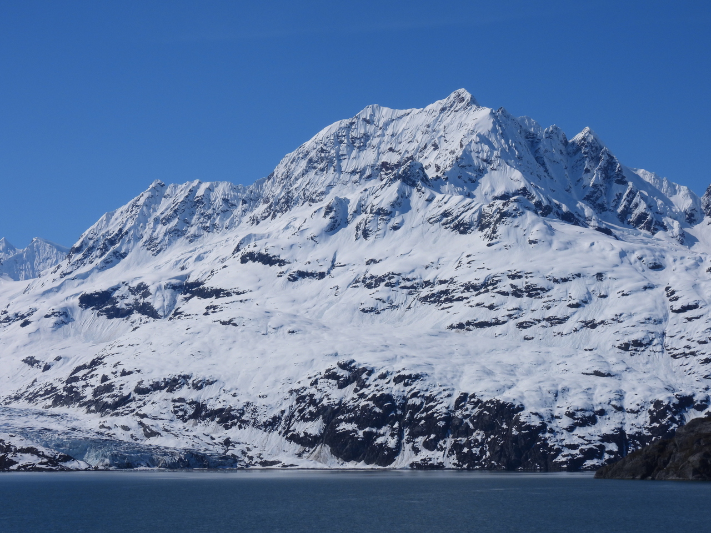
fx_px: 1746
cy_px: 266
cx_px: 356
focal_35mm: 85
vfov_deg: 17.4
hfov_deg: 23.0
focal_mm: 15.2
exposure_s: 1/2000
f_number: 6.3
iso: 100
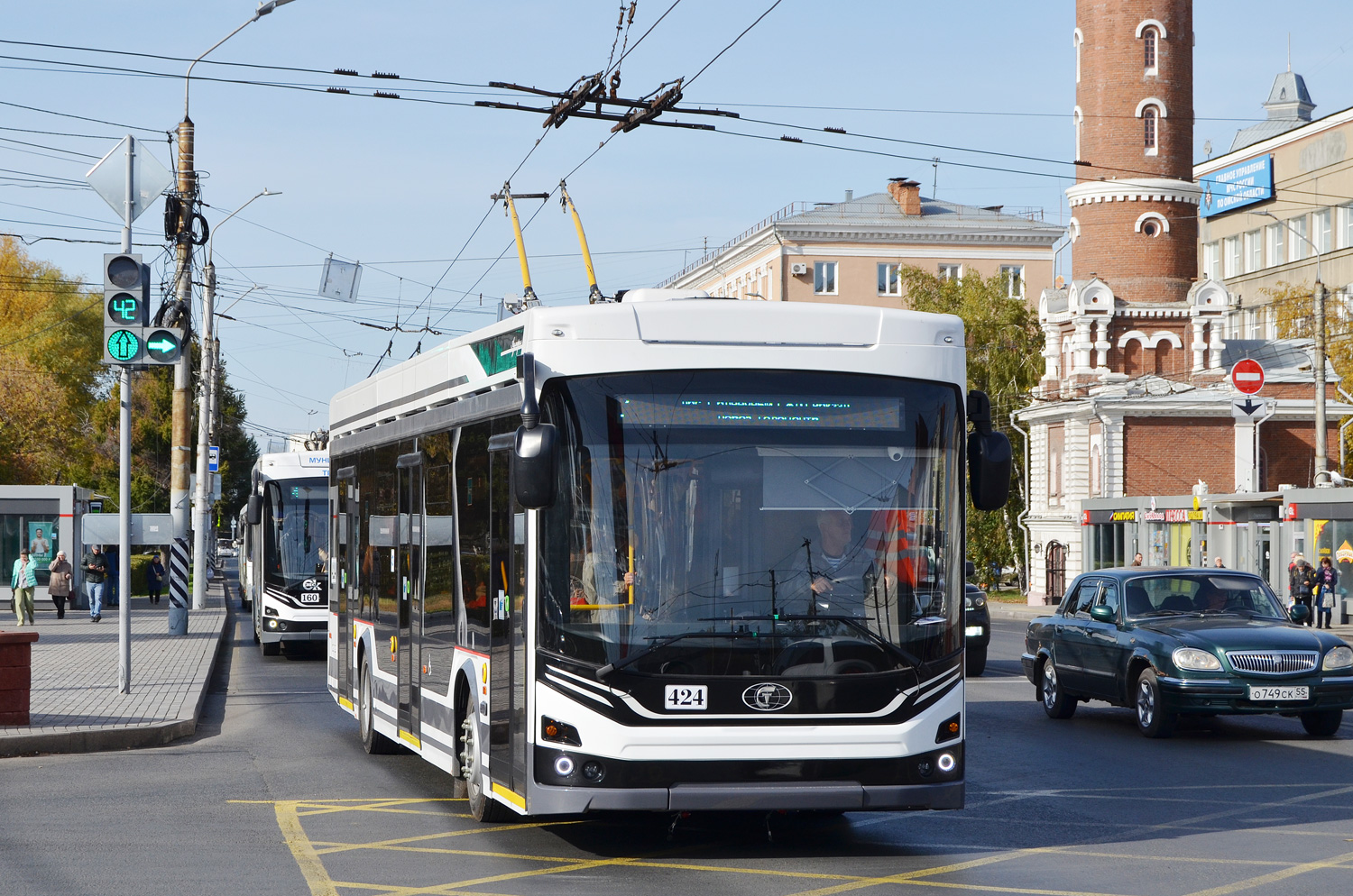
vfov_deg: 21.5
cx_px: 676
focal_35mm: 63
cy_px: 448
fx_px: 2363
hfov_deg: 31.9
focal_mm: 42
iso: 200
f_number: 7.1
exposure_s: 1/1000
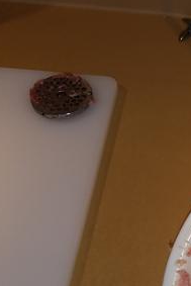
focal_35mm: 86
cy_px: 226
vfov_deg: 23.3
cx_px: 352
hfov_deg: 14.0
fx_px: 684
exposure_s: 1/123
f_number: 1.7
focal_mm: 4.2
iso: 50
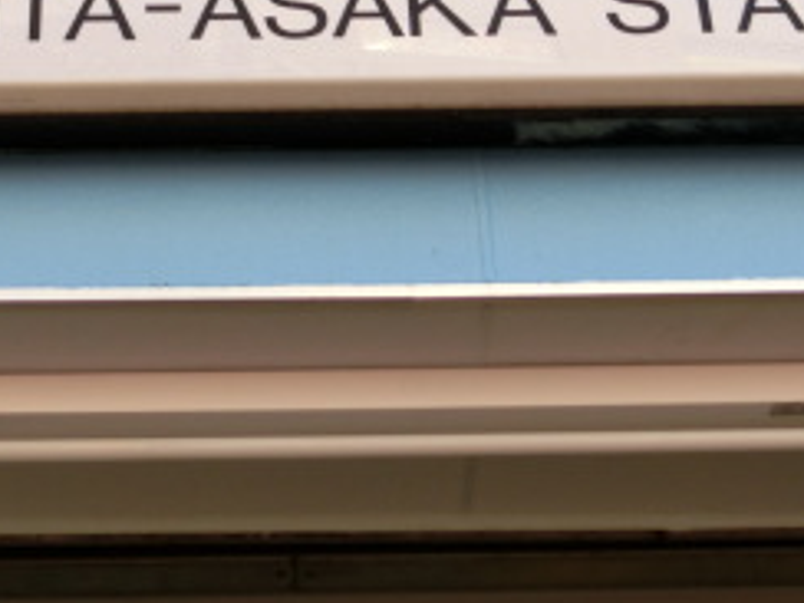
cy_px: -129
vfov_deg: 12.3
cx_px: 273
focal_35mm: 118
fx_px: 2741
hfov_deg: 16.7
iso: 80
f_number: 4.4
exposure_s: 1/200
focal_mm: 8
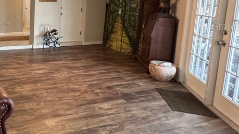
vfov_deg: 33.6
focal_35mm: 34
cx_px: -5
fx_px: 215
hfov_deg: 47.3
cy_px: 26
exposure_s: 1/60
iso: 320
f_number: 2.2
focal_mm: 2.22
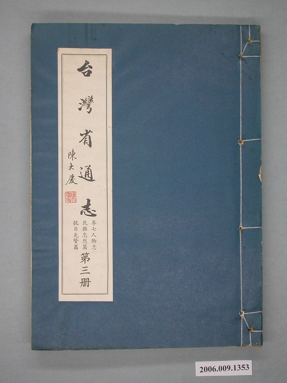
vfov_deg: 36.2
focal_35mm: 53
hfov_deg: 27.5
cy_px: 192
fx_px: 586
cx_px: 144
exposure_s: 1/63.4
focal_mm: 11.1
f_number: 2.9
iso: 100
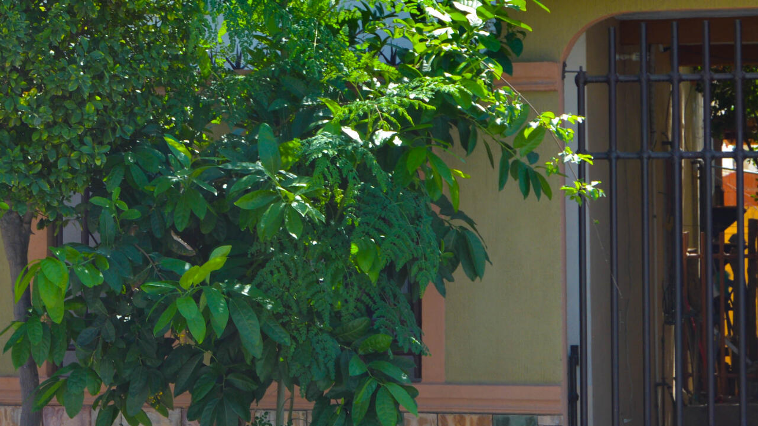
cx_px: 97
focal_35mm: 110
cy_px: 130
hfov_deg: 19.2
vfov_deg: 11.0
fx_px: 2211
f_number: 7.1
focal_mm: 30
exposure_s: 1/200
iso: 100
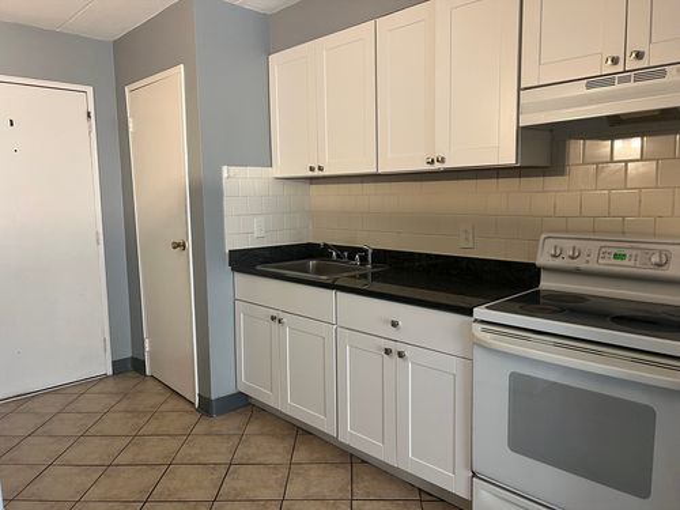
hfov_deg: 67.3
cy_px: 255
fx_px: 511
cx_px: 340
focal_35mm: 26
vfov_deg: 53.1
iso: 80
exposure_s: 1/60
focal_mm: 5.7
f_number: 1.5
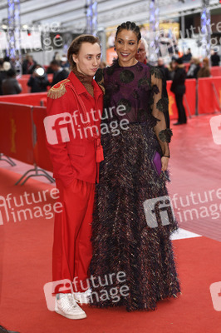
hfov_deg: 17.5
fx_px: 719
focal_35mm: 78
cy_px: 166
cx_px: 110
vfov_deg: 26.0
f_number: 3.5
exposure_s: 1/640
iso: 640
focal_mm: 78
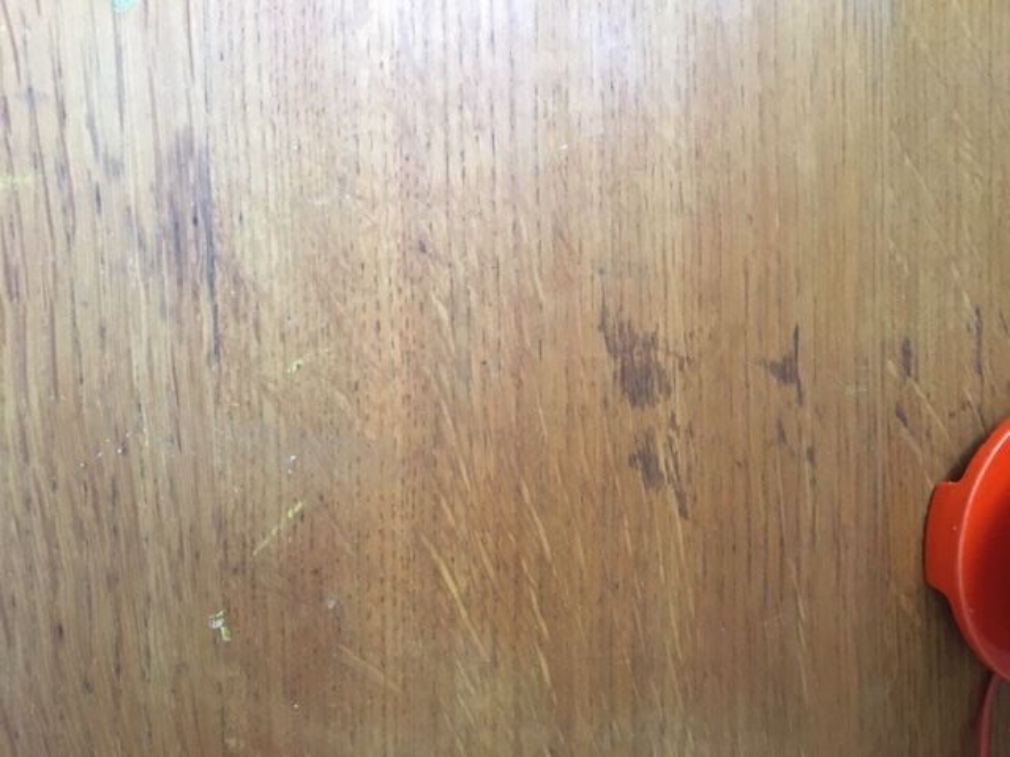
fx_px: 846
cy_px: 378
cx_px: 505
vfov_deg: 48.2
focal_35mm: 29
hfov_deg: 61.7
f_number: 2.2
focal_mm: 4.15
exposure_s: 1/17
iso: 250
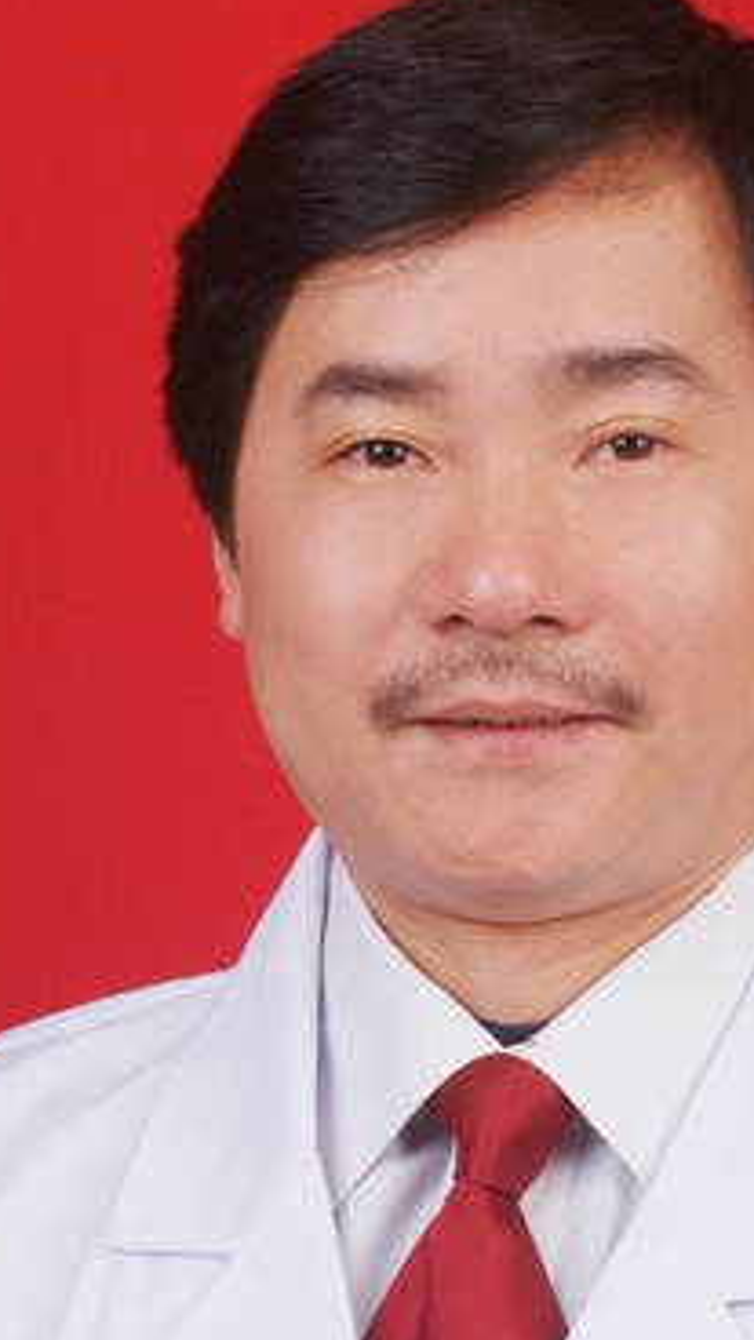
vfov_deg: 11.6
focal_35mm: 185
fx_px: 6575
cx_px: 534
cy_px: 854
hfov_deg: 6.6
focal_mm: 75
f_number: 19
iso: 100
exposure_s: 1/90
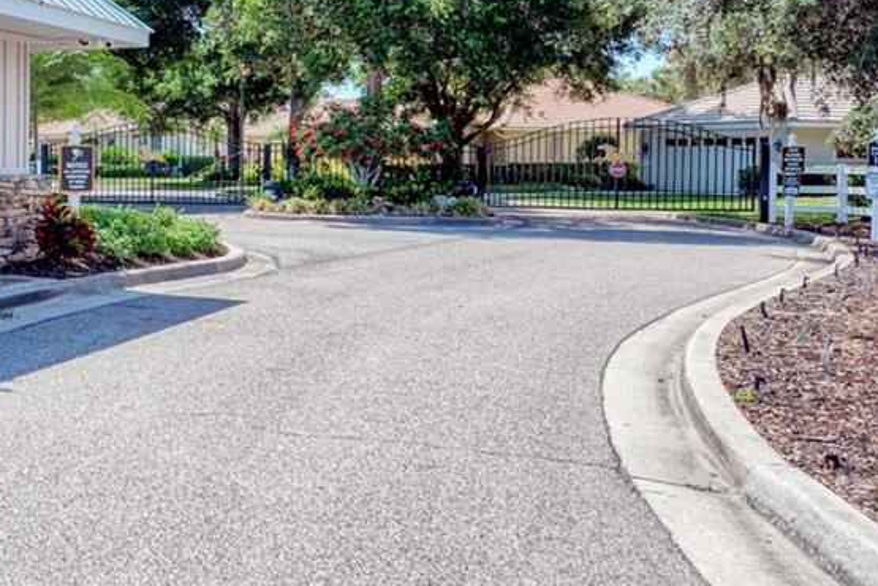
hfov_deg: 34.7
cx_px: -89
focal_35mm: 49
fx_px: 1195
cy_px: 164
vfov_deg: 27.2
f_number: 7.1
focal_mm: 17
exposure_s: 1/3200
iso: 200
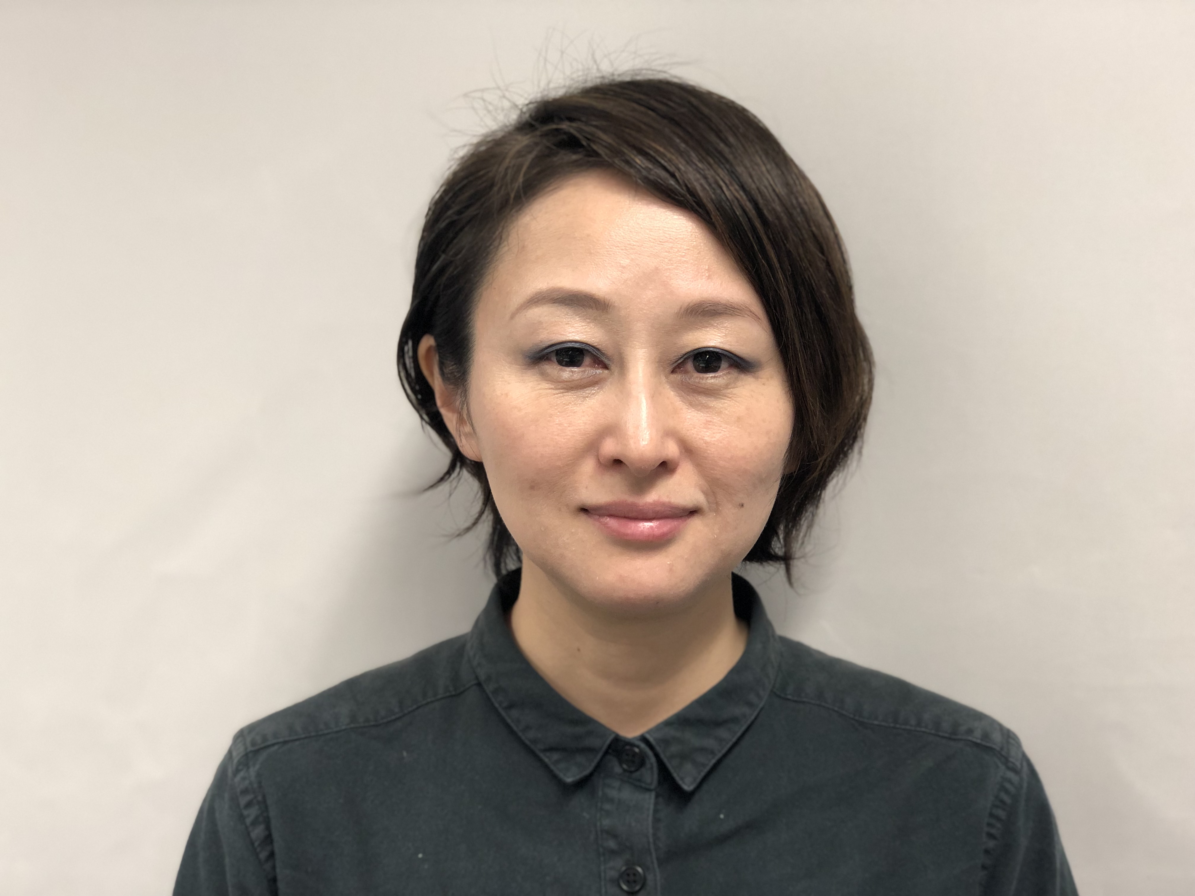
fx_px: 1795
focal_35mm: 52
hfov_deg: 36.8
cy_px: 448
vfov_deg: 28.0
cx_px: 598
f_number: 2.4
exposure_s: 1/33
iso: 100
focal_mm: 6
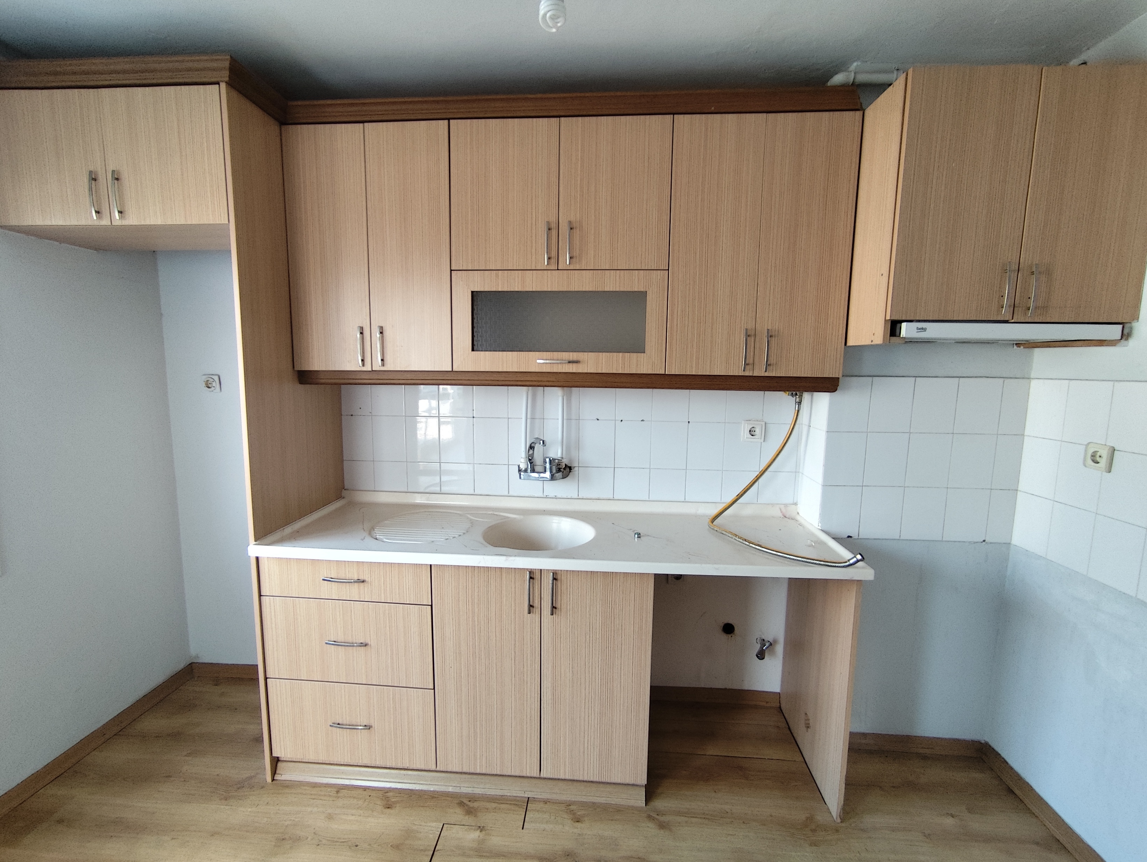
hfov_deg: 94.5
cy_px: 431
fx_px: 530
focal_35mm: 16
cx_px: 574
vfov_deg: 78.2
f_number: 2.2
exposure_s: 1/50
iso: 200
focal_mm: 1.65
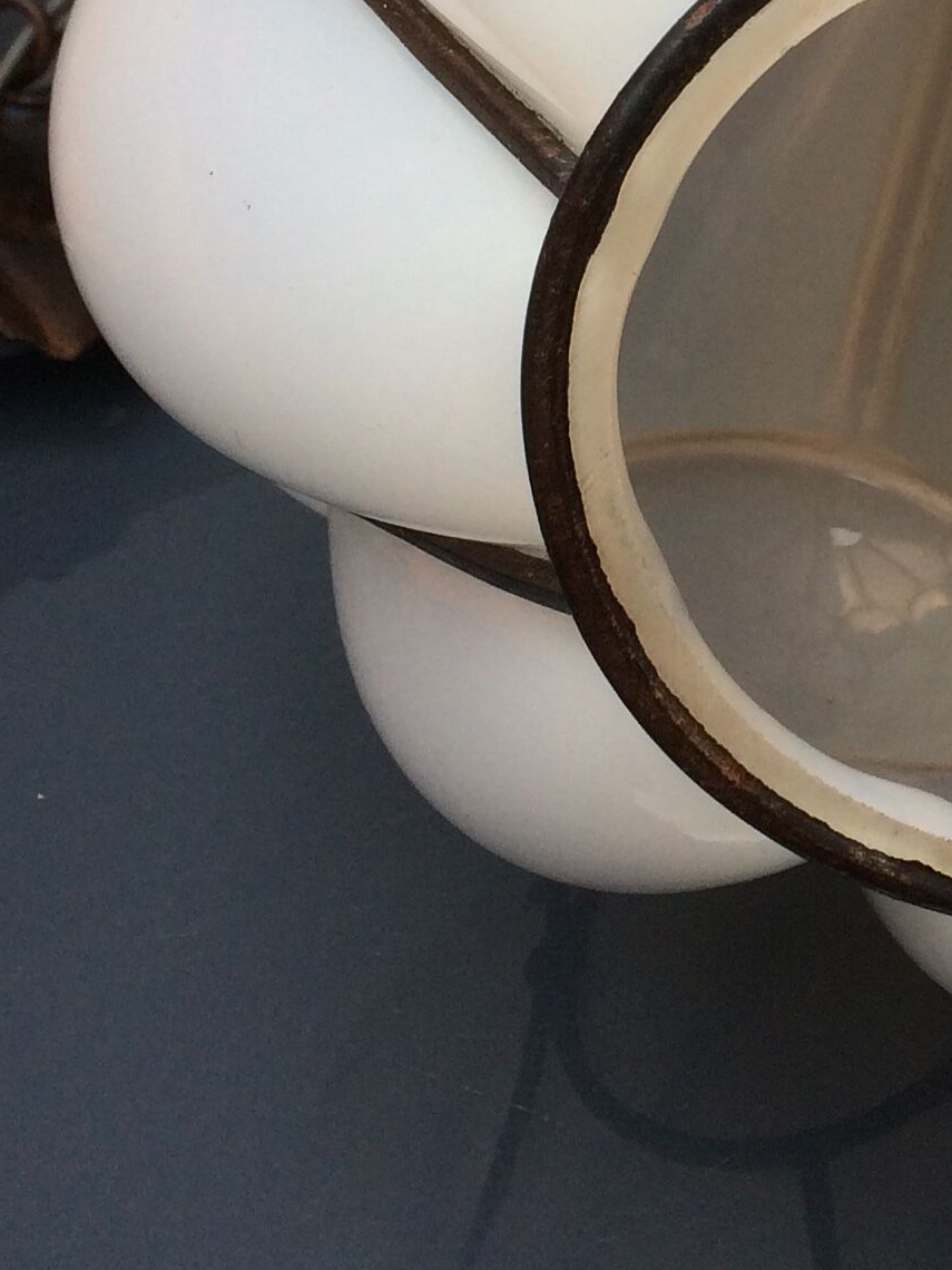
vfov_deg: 22.6
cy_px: -23
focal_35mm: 83
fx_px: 3044
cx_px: 1073
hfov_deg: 17.1
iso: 32
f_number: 2.2
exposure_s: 1/451
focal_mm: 4.15
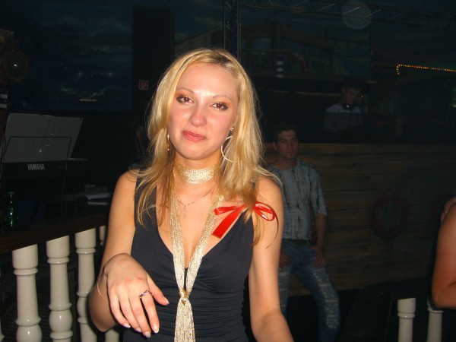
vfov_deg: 37.7
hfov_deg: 49.0
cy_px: 171
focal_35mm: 38
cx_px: 228
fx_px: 501
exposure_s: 1/60
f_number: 2.8
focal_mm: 7.9
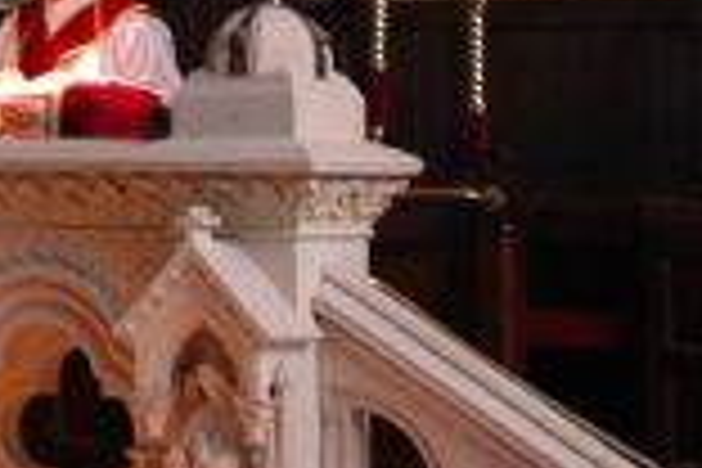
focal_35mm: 208
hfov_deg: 9.7
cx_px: -302
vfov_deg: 6.3
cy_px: -605
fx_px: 4047
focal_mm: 27
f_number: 3.8
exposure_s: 1/13
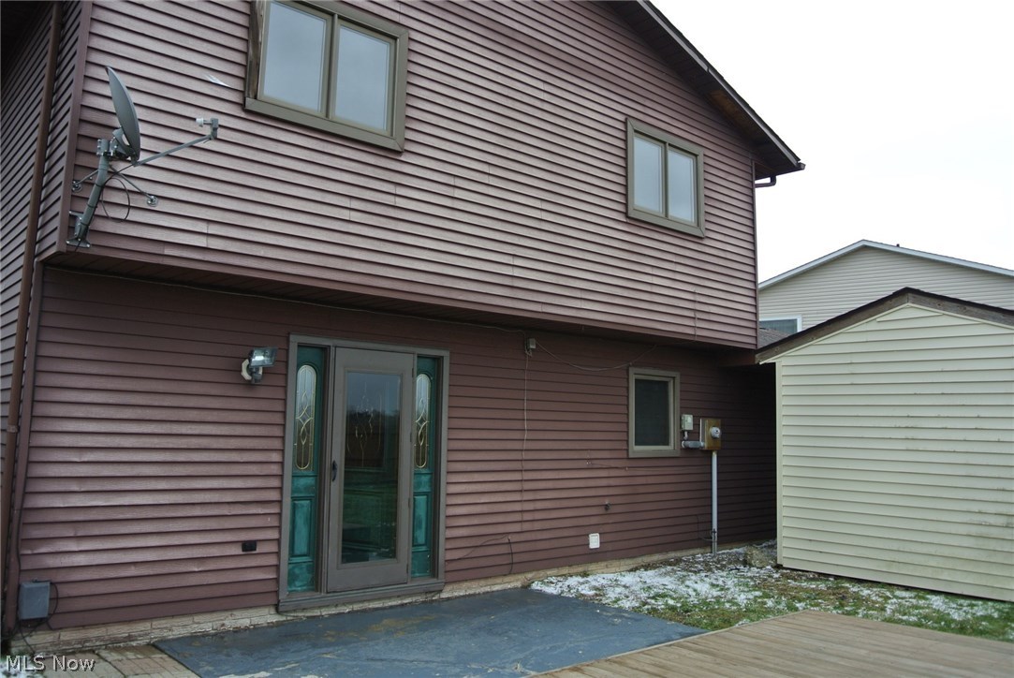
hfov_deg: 65.4
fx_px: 789
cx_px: 507
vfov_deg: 46.5
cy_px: 339
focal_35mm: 28
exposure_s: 1/500
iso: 100
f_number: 3.5
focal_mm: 10.7
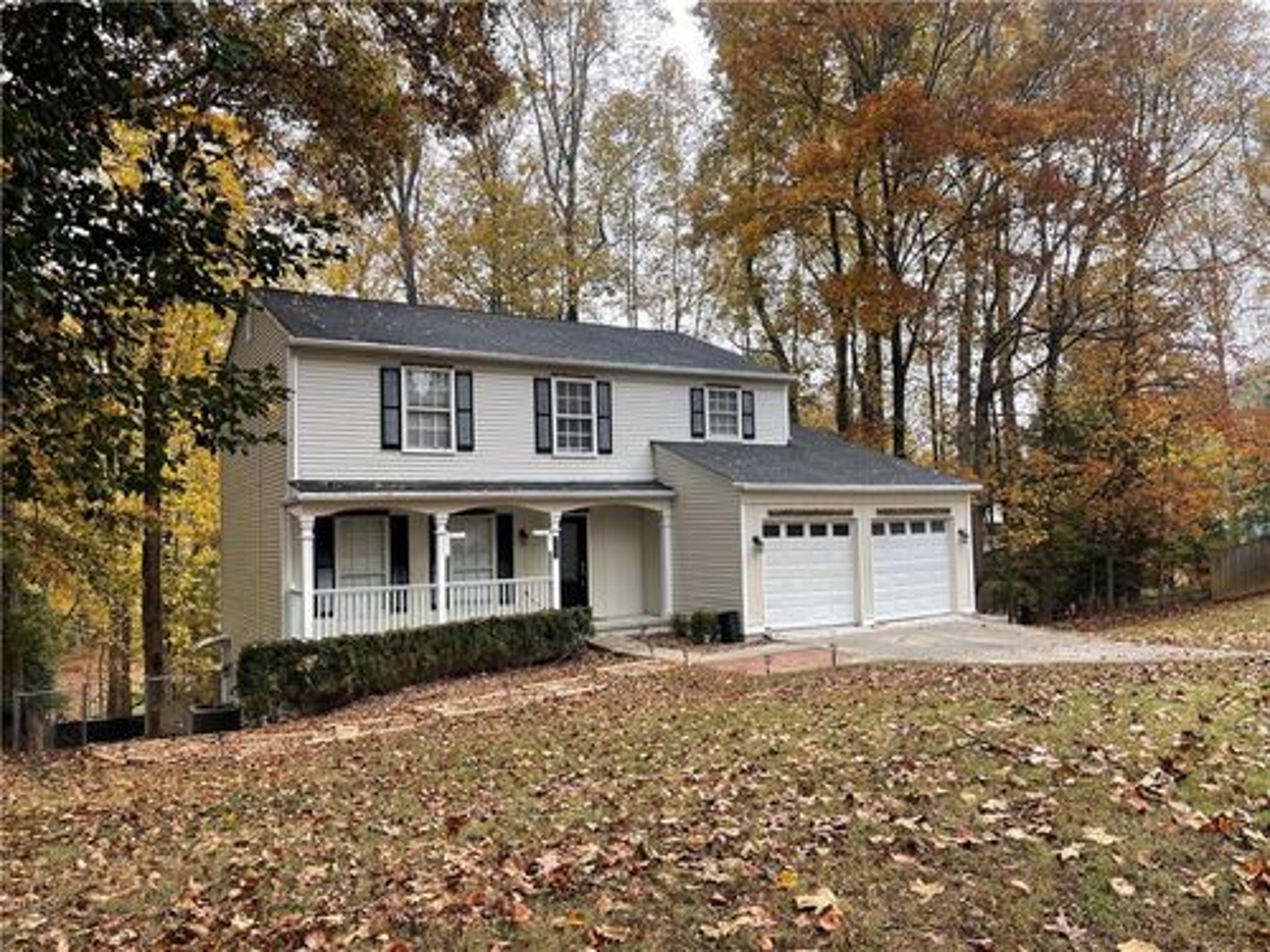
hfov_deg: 69.4
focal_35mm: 25
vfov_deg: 54.9
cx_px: 635
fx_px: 917
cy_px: 476
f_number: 1.6
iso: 32
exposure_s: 1/140
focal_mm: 5.1
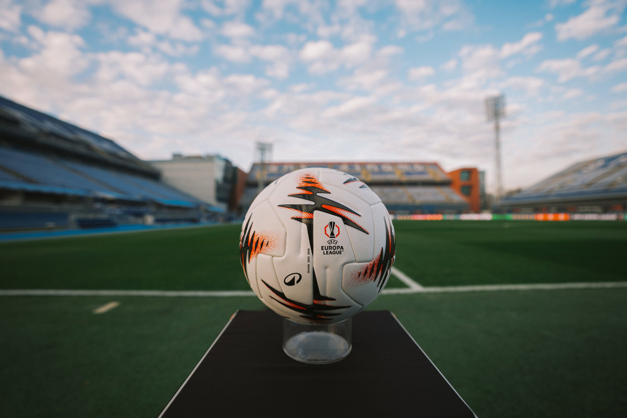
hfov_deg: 96.8
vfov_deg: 73.7
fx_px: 279
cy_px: 209
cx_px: 314
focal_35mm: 16
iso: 160
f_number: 2.8
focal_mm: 16
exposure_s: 1/320
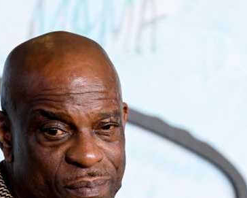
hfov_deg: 8.3
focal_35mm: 234
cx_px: 98
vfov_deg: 6.6
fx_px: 1710
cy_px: 232
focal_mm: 81
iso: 2500
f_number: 4
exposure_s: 1/320
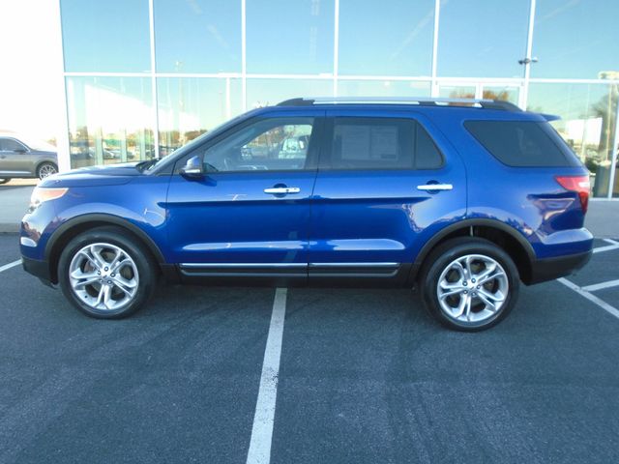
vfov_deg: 53.1
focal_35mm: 26
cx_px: 310
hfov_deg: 67.3
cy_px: 232
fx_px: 465
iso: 100
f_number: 3.2
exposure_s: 1/100
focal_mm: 4.6
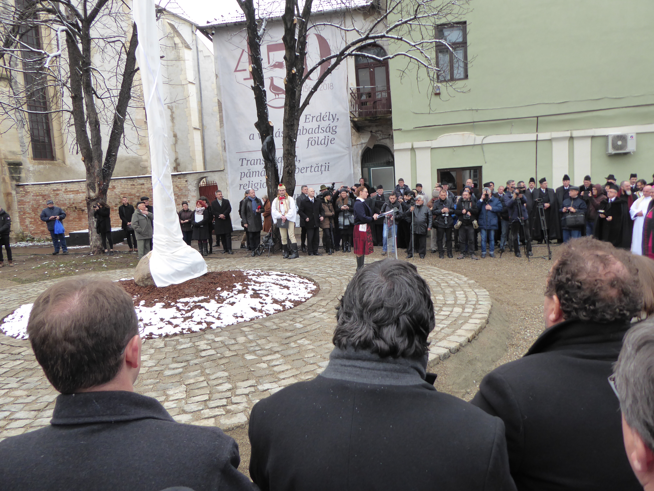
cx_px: 327
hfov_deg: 69.4
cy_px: 246
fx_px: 472
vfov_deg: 54.9
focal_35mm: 25
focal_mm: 4.3
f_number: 3.3
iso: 125
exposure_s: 1/125
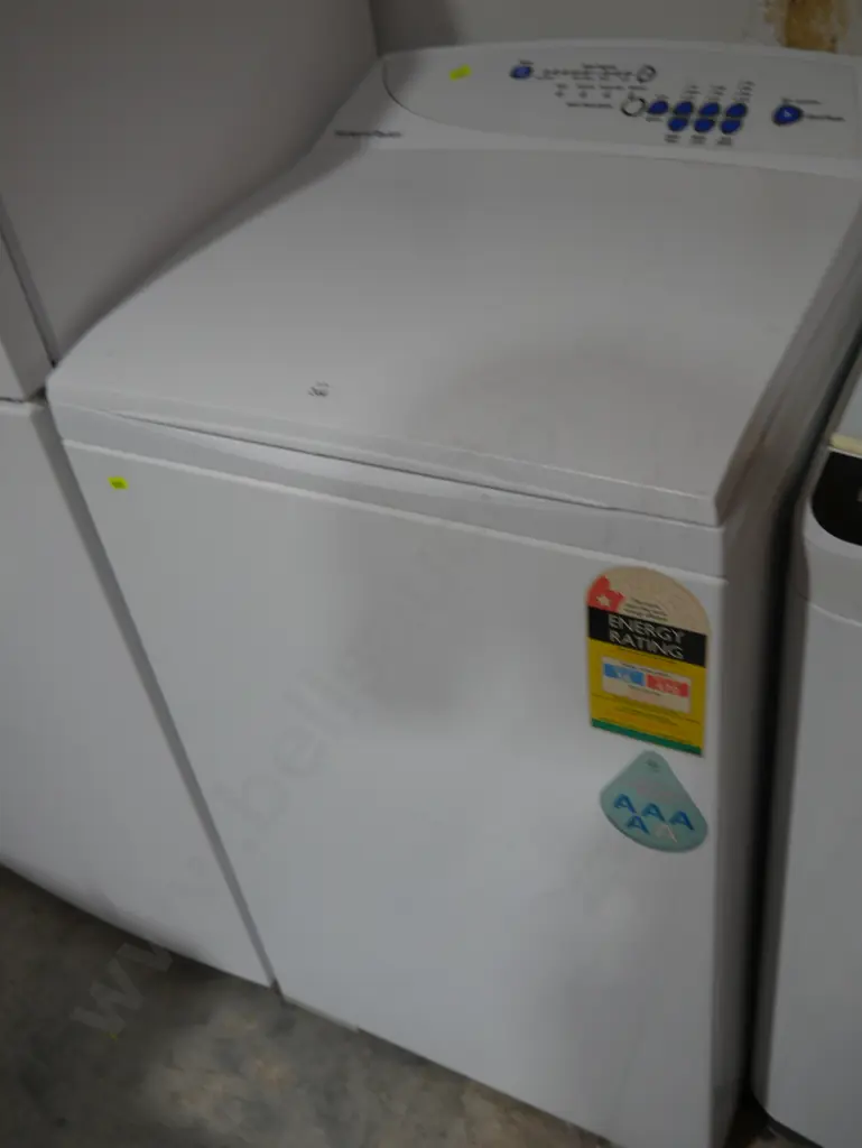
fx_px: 1128
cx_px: 431
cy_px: 574
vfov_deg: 53.9
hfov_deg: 41.8
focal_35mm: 34
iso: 200
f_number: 4
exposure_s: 1/80
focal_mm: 17
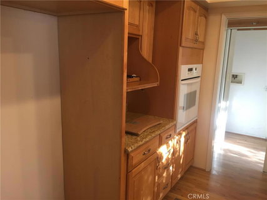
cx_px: 134
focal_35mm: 29
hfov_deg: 61.7
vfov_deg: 48.2
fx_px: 224
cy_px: 100
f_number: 2.2
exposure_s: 1/30
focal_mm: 4.15
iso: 64
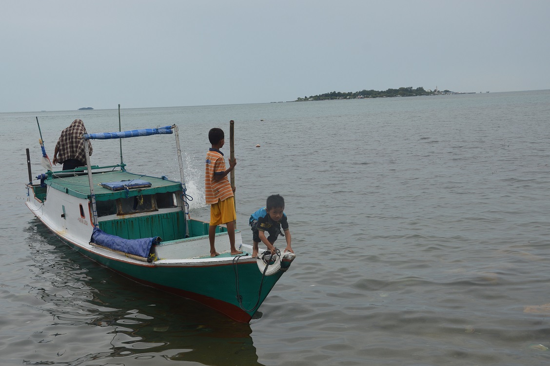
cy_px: 183
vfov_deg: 26.4
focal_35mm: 51
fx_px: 778
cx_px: 275
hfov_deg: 38.9
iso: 100
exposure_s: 1/200
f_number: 7.1
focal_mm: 34
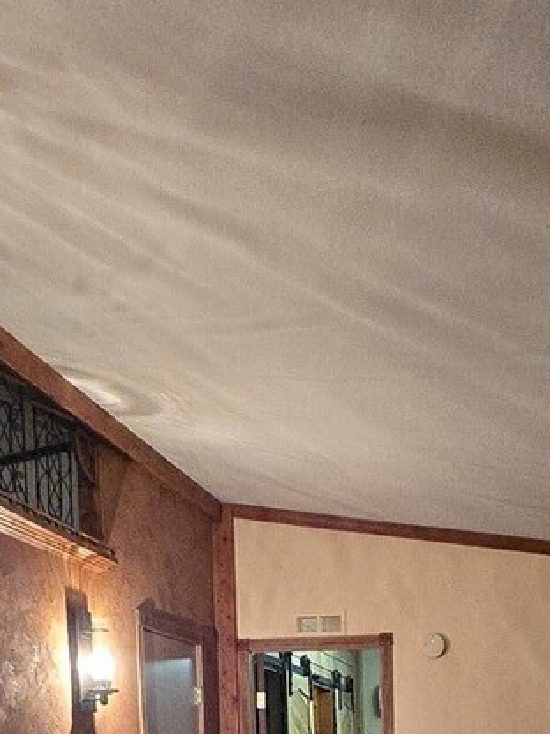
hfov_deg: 31.4
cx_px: 434
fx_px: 953
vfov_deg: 34.6
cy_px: 858
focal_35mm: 45
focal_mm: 1.7
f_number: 2.2
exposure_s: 1/60
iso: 1600
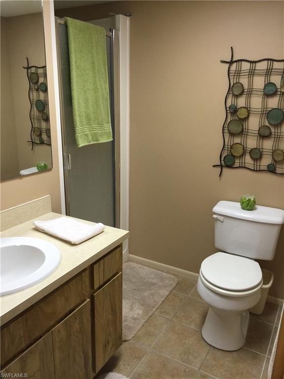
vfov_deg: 61.7
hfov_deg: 48.2
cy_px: 190
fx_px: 317
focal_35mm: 29
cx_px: 142
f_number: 2.2
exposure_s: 1/30
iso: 40
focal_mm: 4.15
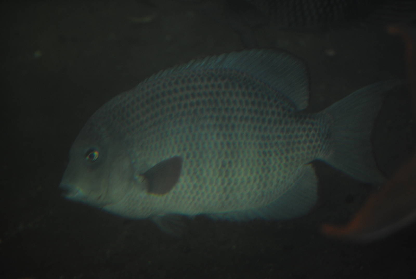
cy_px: 140
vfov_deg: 16.6
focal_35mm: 82
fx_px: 954
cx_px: 208
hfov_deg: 24.6
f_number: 4
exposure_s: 1/60
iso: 200
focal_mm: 55
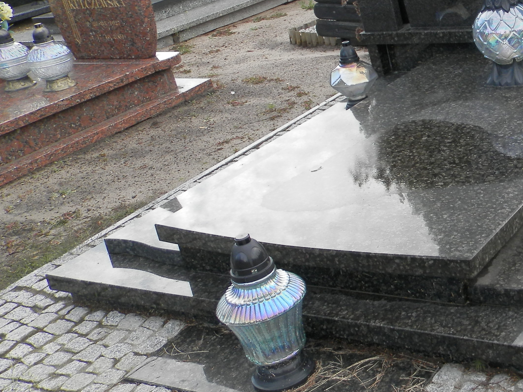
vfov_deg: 26.9
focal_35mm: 54
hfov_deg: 32.9
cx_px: 511
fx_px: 816
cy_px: 141
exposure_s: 1/100
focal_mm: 4.5
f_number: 3.1
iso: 80
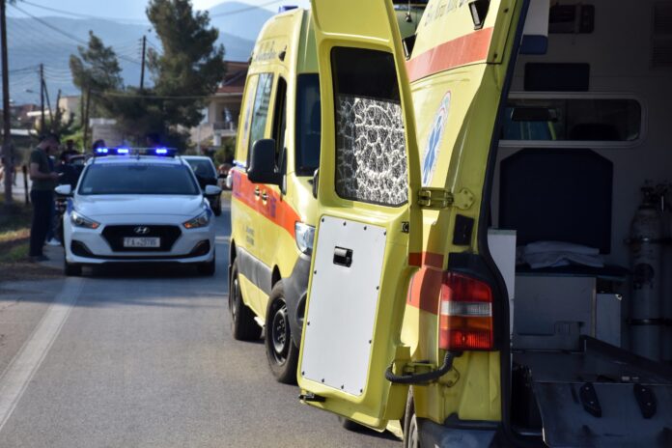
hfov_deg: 17.1
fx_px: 2240
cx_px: 336
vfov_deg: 11.4
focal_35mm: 120
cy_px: 224
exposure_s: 1/1250
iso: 500
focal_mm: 80
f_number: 9
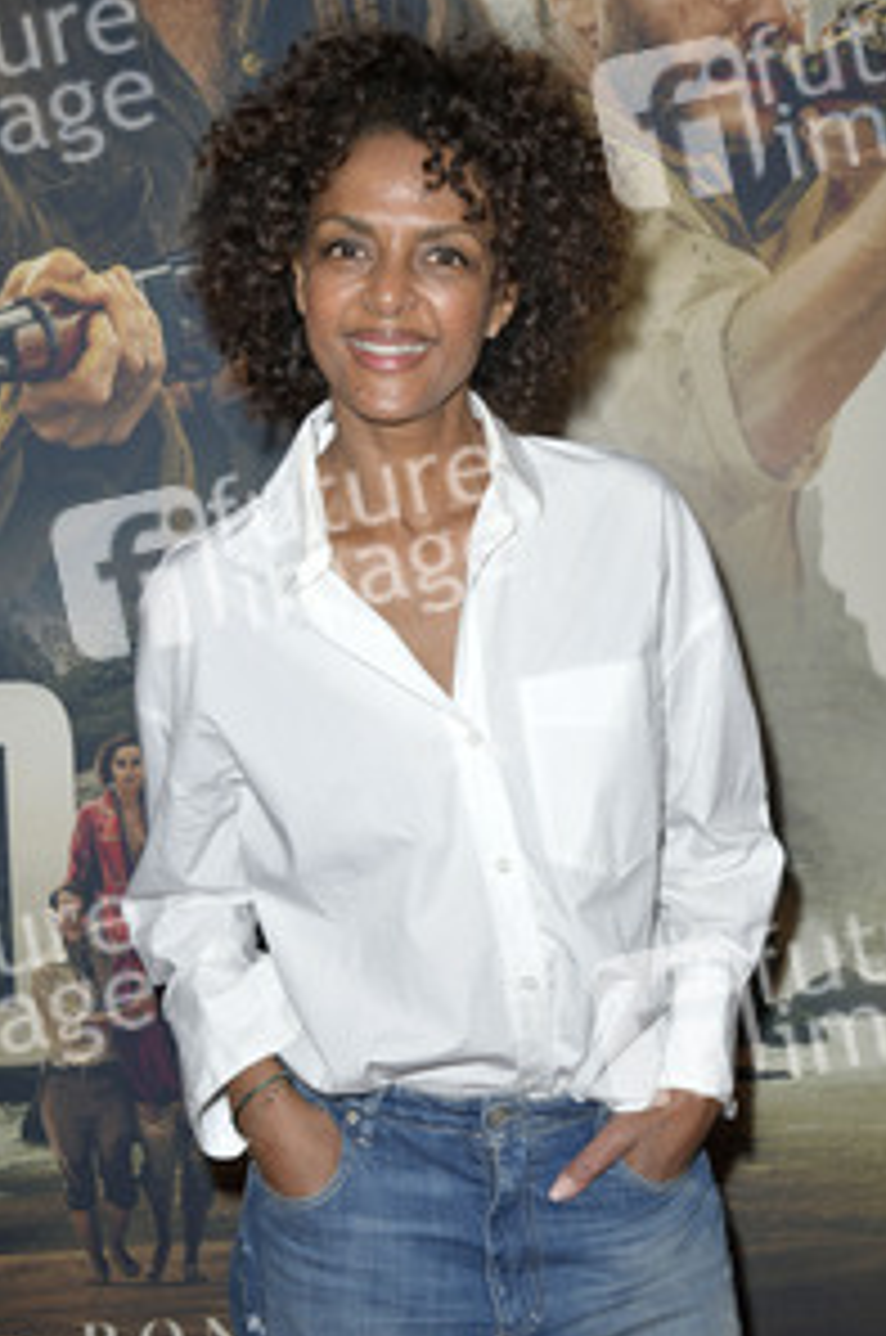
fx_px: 2297
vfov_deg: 32.4
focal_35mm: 62
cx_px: 414
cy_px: 778
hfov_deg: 21.8
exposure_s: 1/250
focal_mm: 46
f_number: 5.6
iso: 250
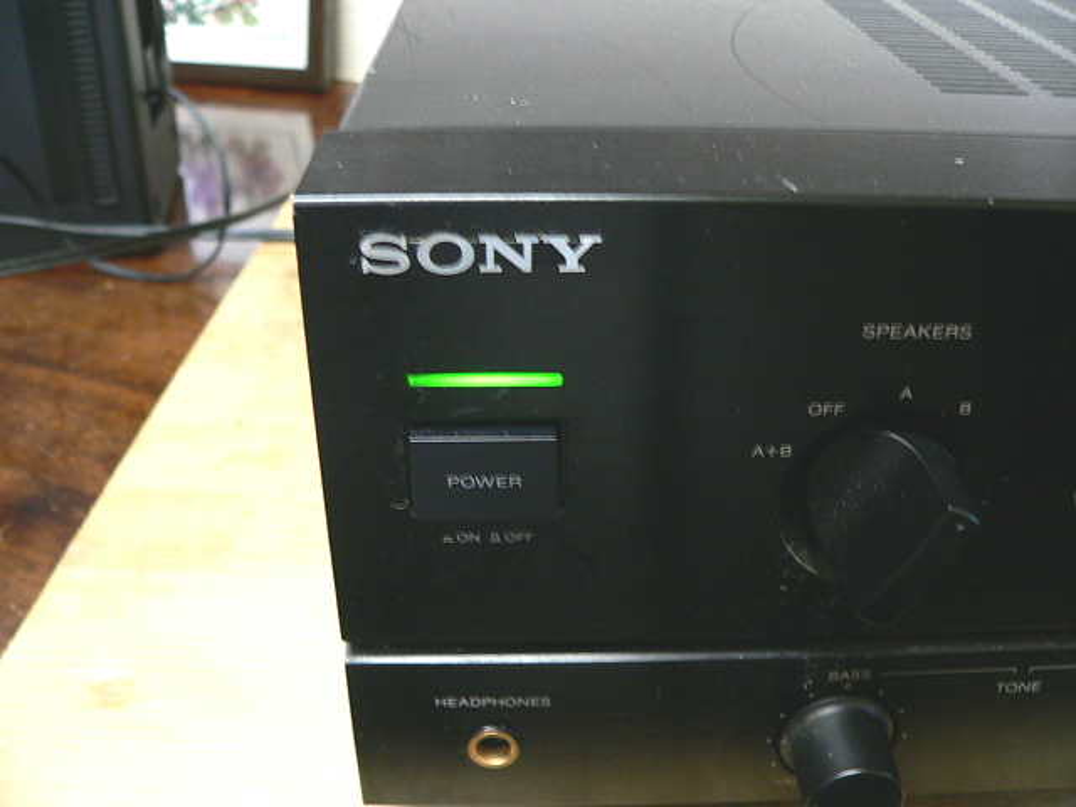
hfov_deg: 51.4
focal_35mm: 36
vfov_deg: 39.7
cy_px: 404
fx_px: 1119
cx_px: 538
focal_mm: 6
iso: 200
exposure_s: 1/4
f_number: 2.8
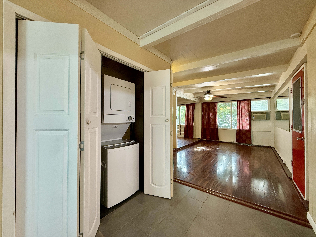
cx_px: 158
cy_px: 118
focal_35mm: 14
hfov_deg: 102.1
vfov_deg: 85.7
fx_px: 128
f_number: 2.2
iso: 320
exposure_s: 1/60
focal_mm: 2.22
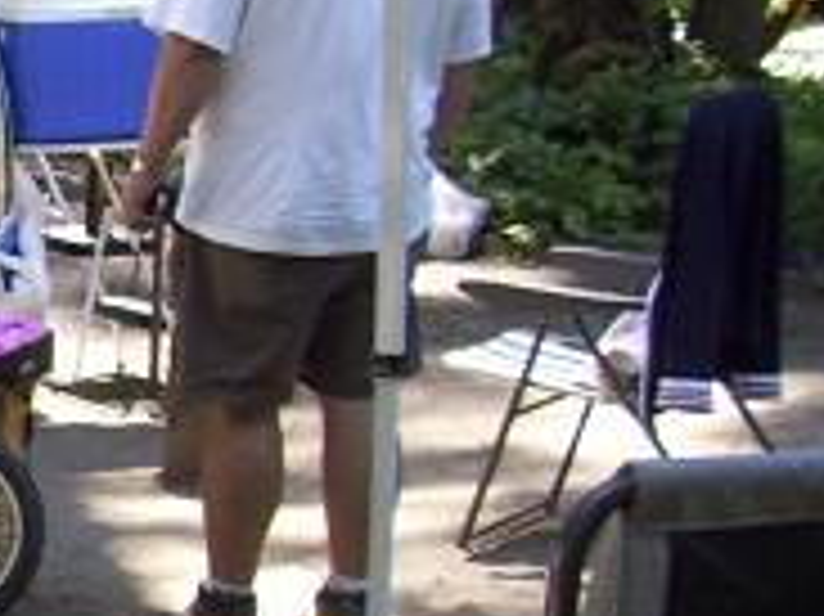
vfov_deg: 9.9
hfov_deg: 12.1
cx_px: -680
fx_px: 3544
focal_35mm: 149
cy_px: 450
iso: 80
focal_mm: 5.7
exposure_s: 1/40
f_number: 2.9
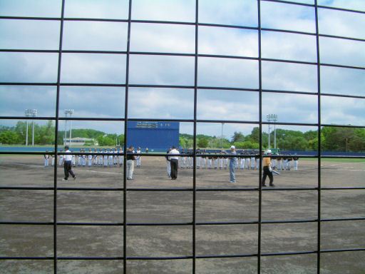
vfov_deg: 40.7
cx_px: 182
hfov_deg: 52.6
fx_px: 369
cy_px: 137
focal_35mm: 35
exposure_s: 1/1250
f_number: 4.3
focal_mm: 5.8
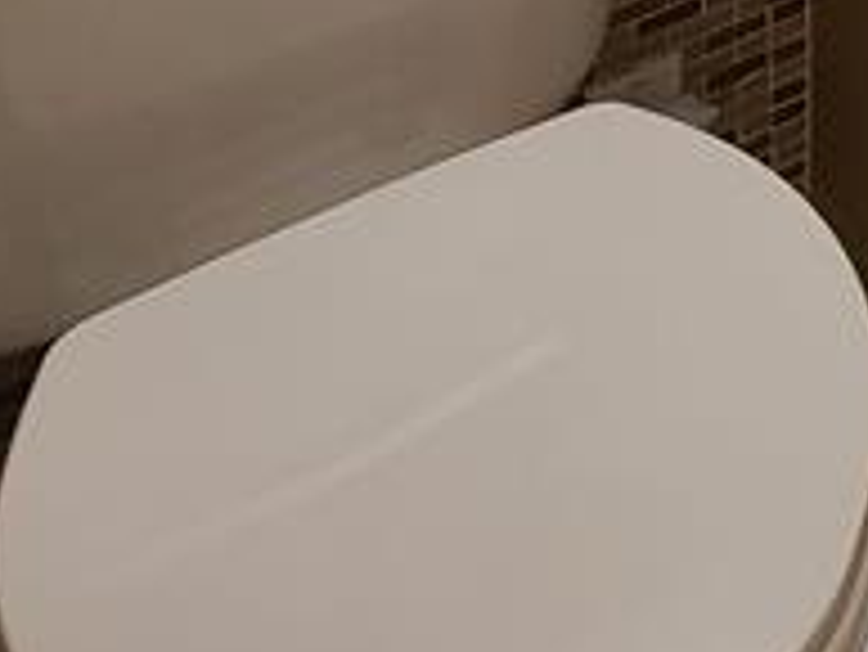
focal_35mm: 69
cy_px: -1057
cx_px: 1700
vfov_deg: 13.2
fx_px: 1731
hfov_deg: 18.8
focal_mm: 2.2
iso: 250
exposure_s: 1/59
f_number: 2.2
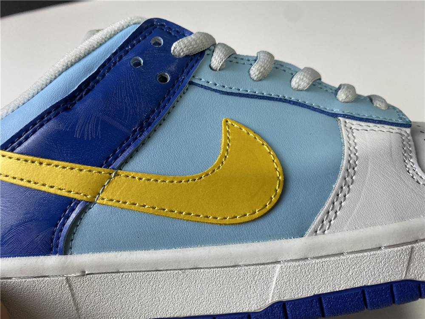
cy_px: 160
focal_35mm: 26
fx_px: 319
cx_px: 212
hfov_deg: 67.3
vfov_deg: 53.1
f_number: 1.8
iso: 125
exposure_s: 1/66
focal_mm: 4.25
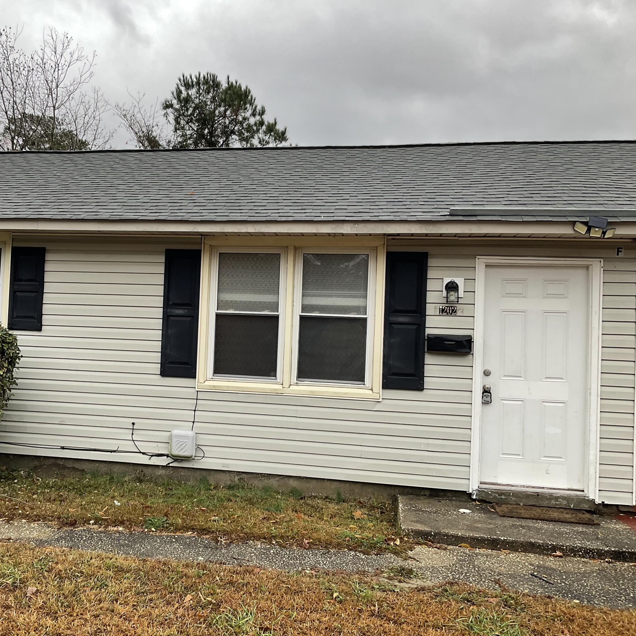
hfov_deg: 46.6
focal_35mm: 35
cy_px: 312
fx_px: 728
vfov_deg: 47.2
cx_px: 220
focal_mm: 3
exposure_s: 1/132
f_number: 1.8
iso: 16
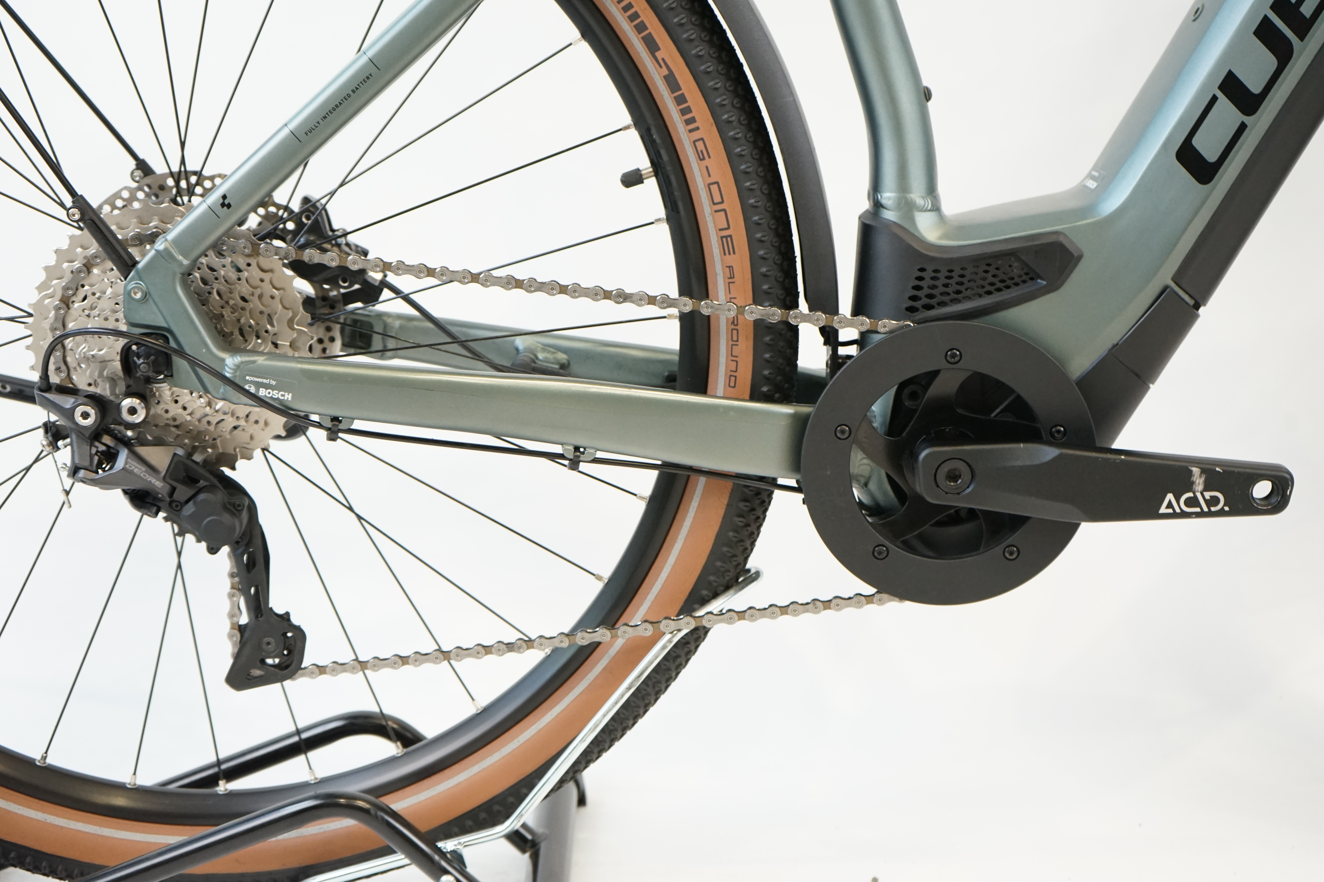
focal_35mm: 55
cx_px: 662
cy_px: 441
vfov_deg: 24.6
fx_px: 2023
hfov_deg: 36.2
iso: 2500
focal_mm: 55
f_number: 5.6
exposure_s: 1/200
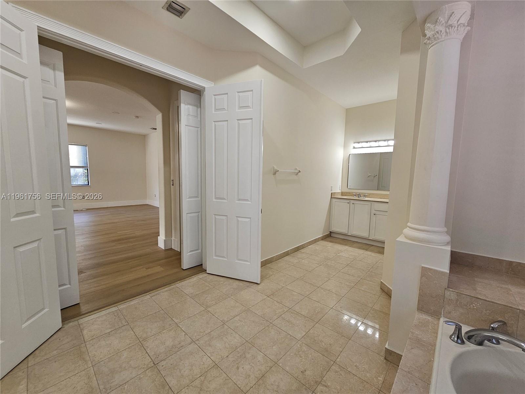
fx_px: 197
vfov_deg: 89.9
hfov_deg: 106.2
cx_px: 262
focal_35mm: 13
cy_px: 197
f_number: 2.2
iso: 80
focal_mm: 2.2
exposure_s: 1/60
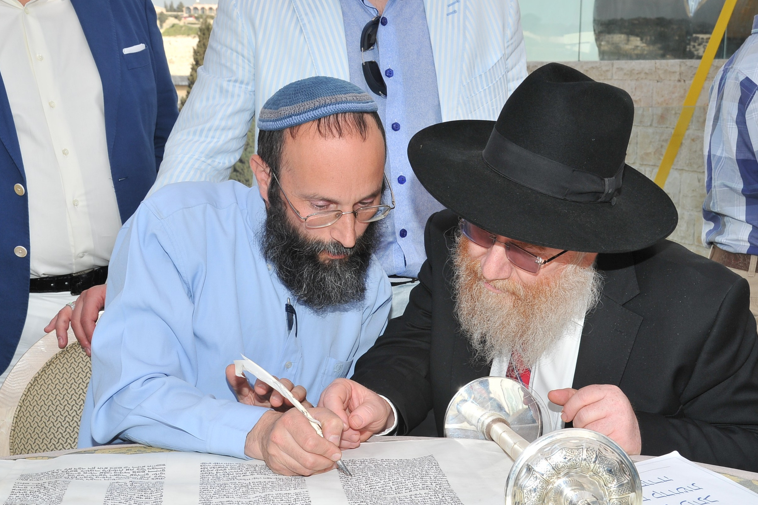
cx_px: 422
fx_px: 1263
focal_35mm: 60
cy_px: 282
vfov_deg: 22.6
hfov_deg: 33.4
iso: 500
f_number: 14
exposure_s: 1/250
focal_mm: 46
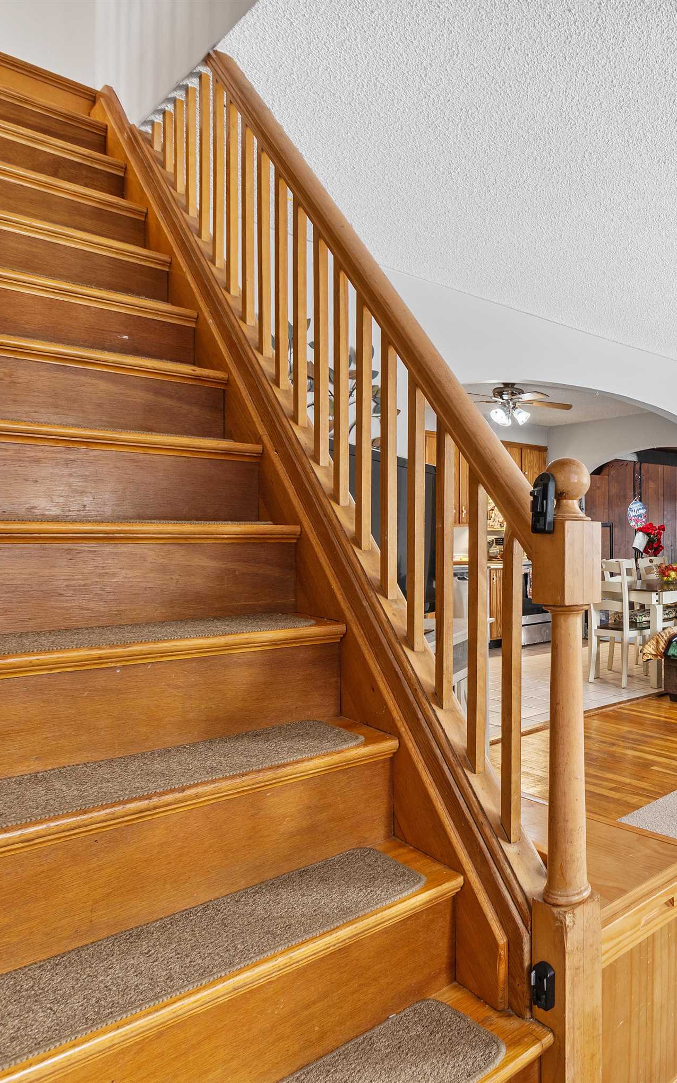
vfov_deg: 77.2
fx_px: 679
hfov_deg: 44.6
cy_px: 541
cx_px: 684
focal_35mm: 23
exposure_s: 1/2
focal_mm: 10
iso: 64
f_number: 8
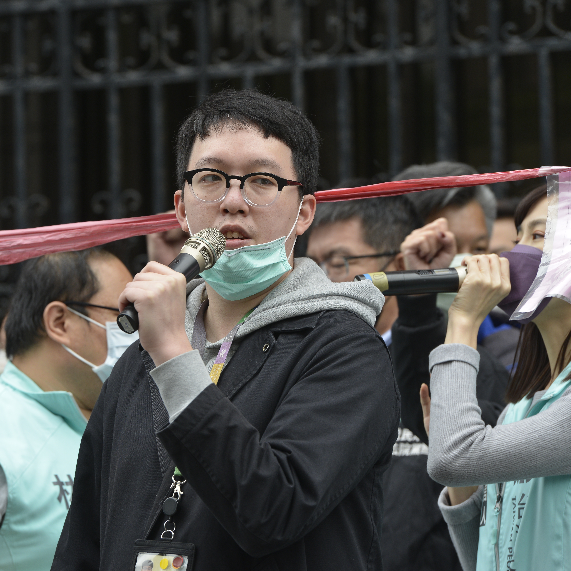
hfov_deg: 6.9
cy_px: 285
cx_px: 219
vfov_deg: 6.9
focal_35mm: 255
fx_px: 4759
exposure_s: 1/250
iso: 400
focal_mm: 200
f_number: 5.6
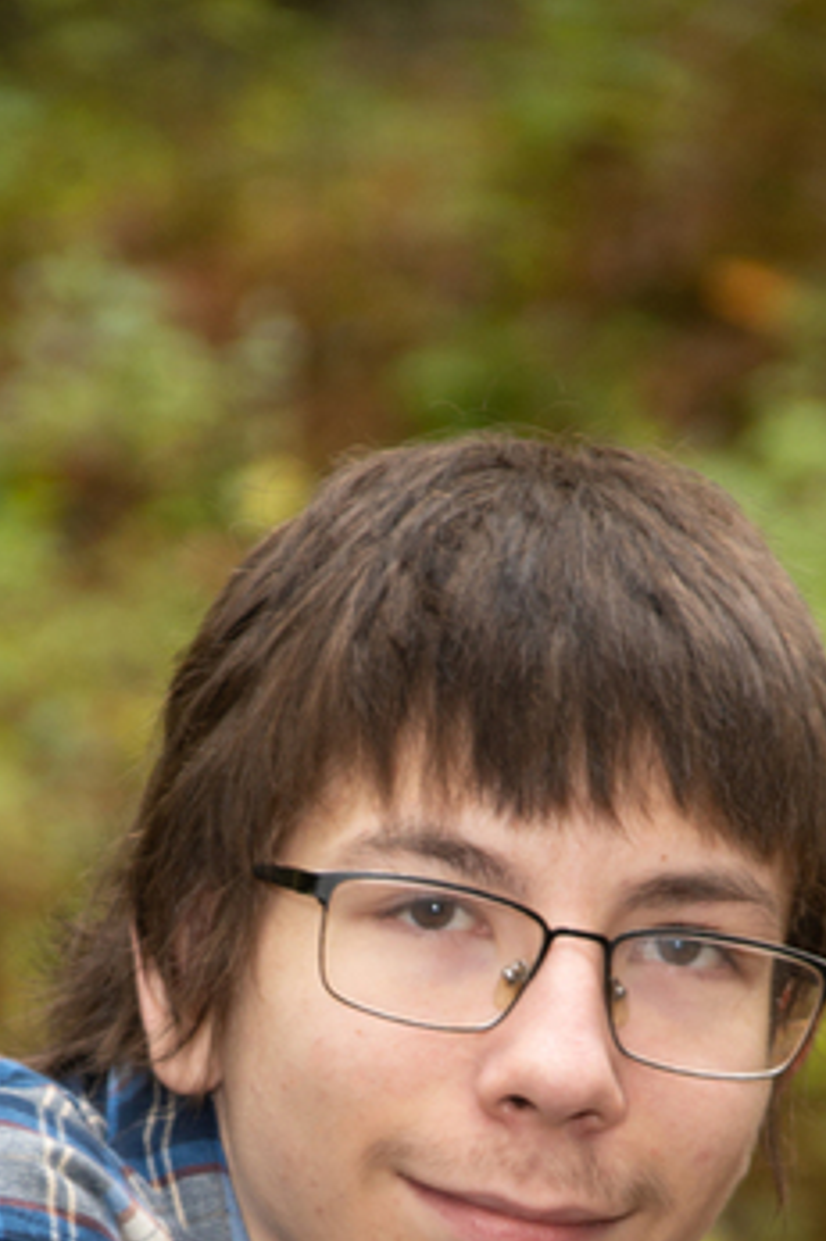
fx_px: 11127
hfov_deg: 4.3
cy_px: 1391
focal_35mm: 323
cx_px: 358
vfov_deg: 6.4
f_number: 6
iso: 500
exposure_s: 1/80
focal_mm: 140
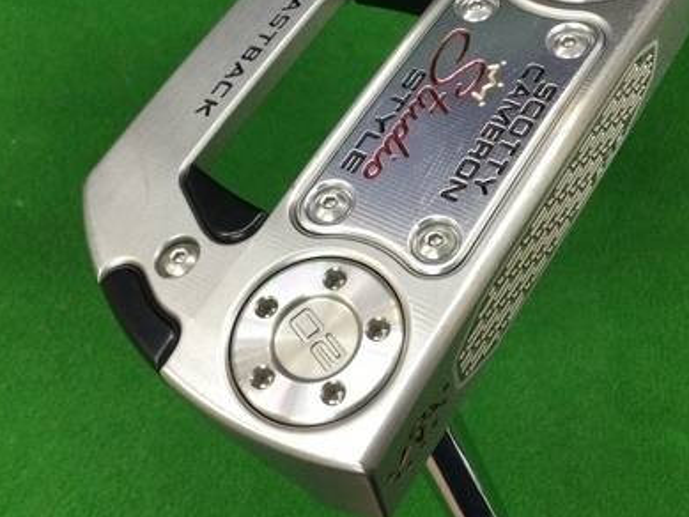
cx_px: 381
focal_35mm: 51
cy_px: 191
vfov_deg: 28.5
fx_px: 1015
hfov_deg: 37.4
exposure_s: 1/30
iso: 80
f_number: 2.4
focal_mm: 3.3
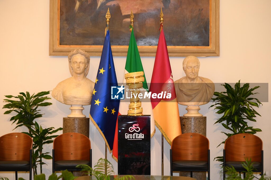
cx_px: 136
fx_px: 700
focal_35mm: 93
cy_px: 90
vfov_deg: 14.7
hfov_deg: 21.9
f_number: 3.2
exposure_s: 1/320
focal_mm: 93
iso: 2000
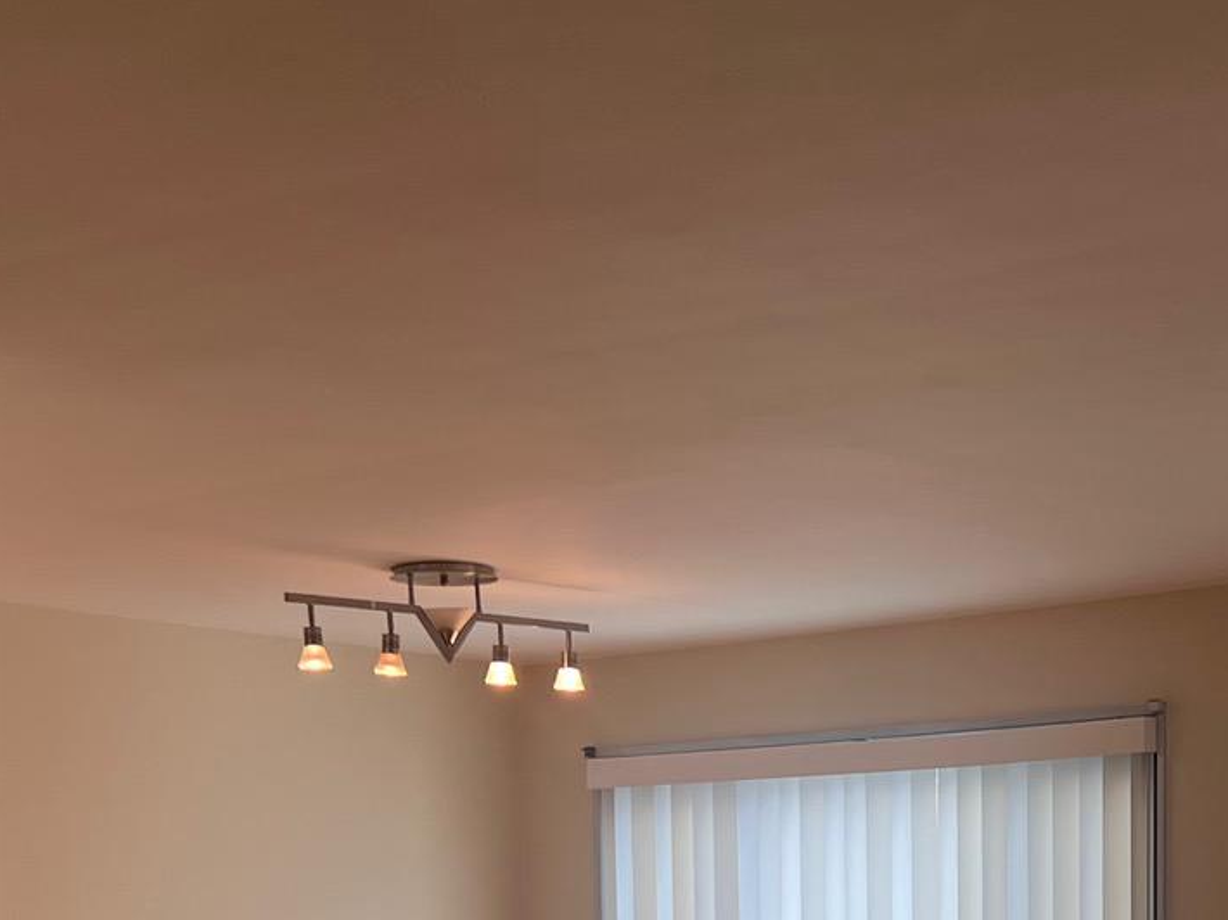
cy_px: 1172
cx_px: 962
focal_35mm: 75
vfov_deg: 18.4
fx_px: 2660
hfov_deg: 25.6
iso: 32
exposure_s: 1/141
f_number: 1.5
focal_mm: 5.7
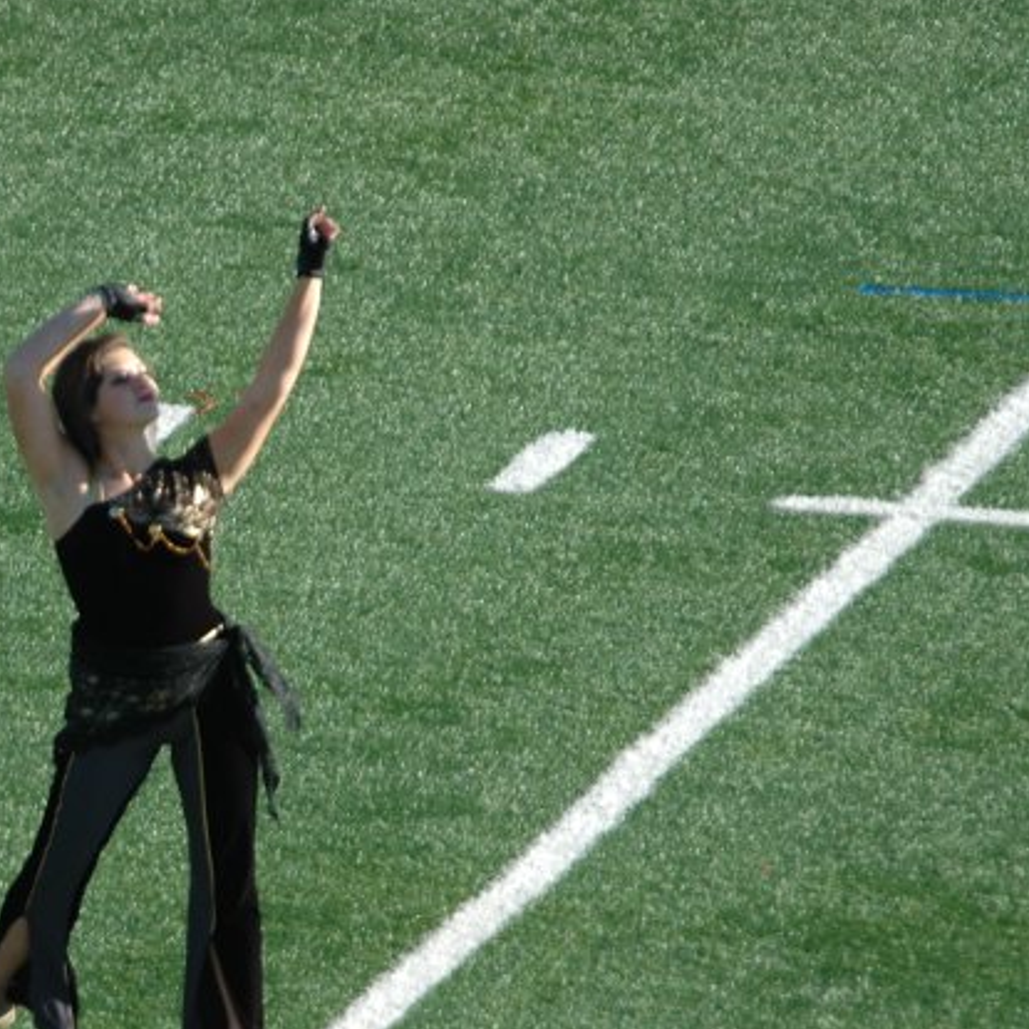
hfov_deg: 1.9
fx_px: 31378
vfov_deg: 1.9
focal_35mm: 933
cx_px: 206
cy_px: 637
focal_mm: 380
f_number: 5.6
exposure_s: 1/400
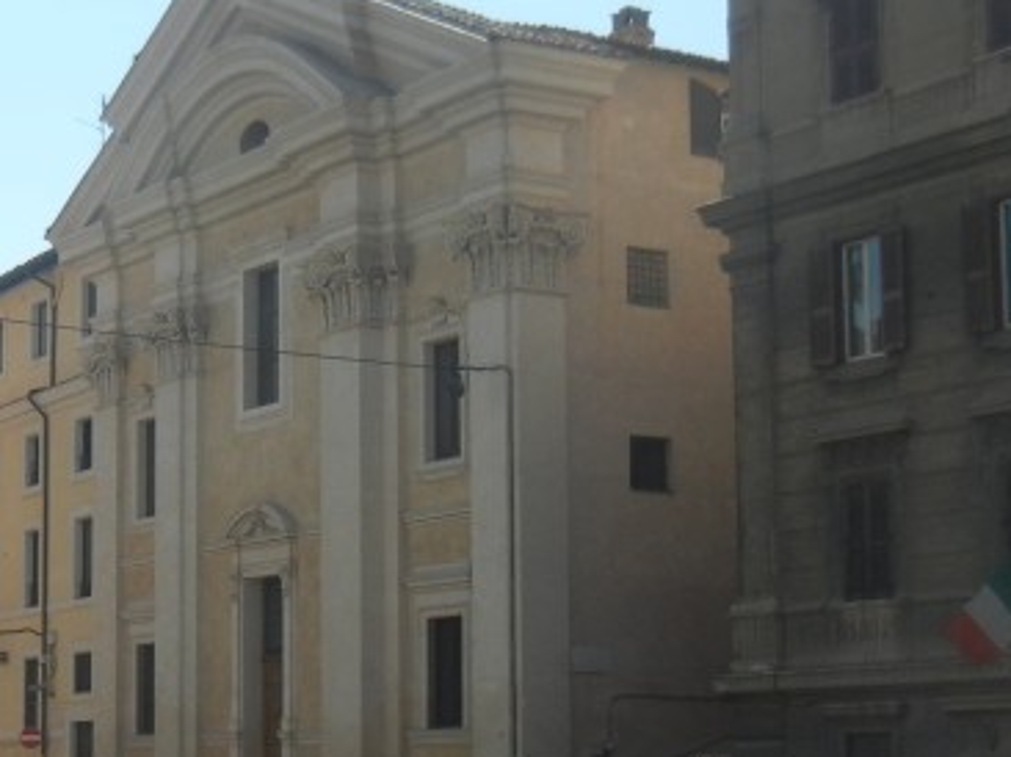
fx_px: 2452
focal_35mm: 84
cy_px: 553
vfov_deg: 17.5
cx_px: 265
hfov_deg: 23.1
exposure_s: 1/386
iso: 160
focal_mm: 5.4
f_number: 7
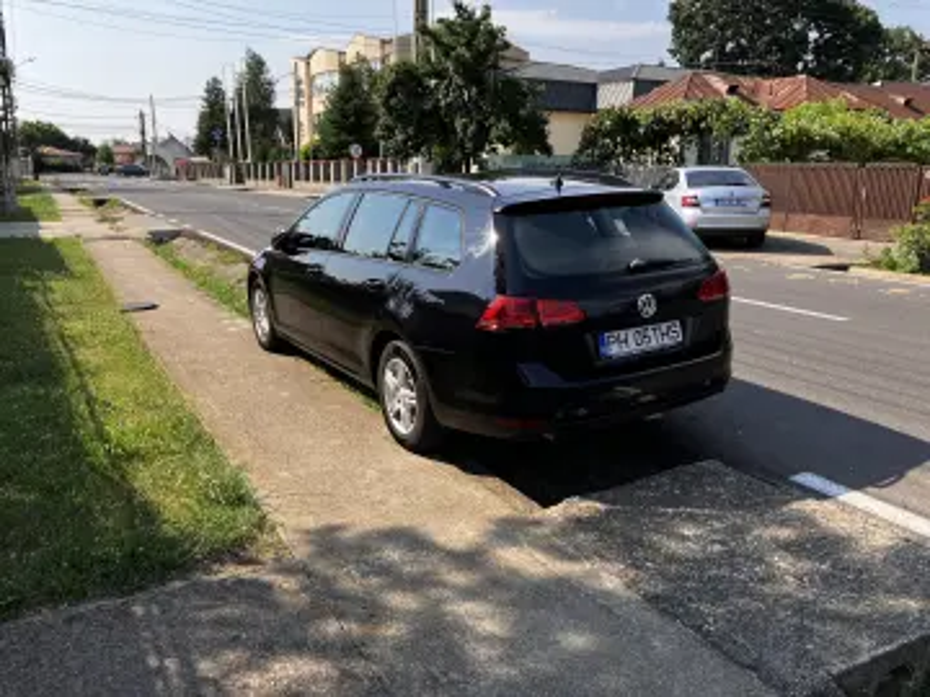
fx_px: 752
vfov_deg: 49.7
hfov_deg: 63.4
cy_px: 348
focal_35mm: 28
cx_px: 465
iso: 32
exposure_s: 1/827
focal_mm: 3.99
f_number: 1.8
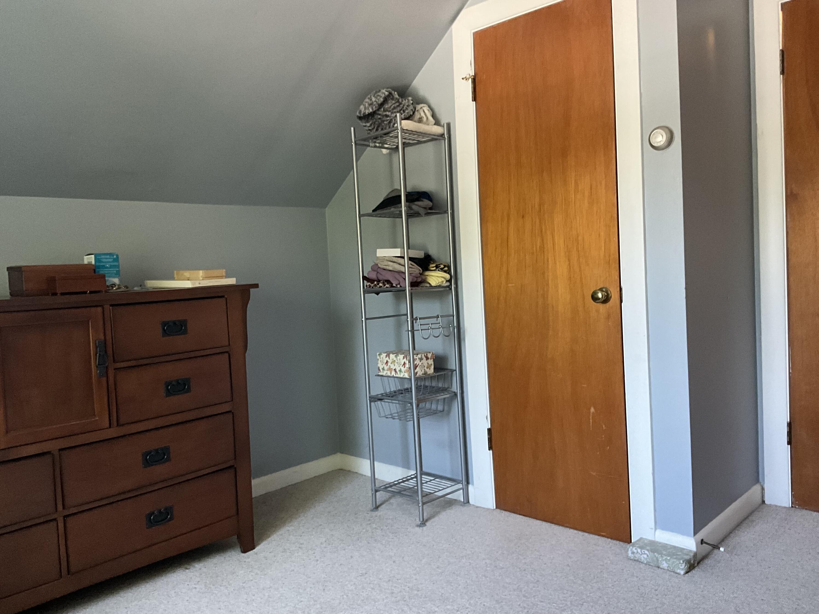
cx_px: 410
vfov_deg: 48.2
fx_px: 686
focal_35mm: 29
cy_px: 307
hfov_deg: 61.7
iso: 250
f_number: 1.8
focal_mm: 3
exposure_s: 1/60
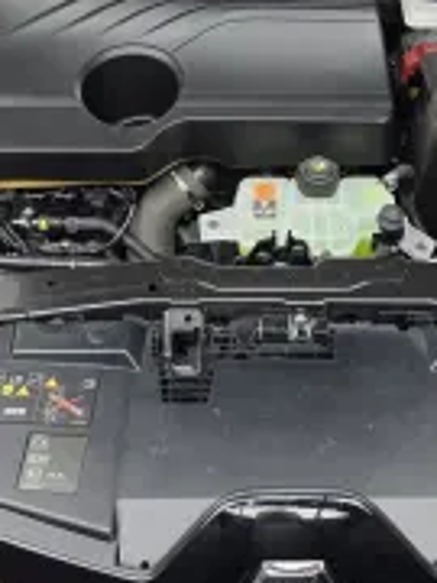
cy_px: 214
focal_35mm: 46
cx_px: 259
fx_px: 774
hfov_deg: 31.4
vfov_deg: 40.9
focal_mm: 6.25
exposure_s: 1/100
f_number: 1.7
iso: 40
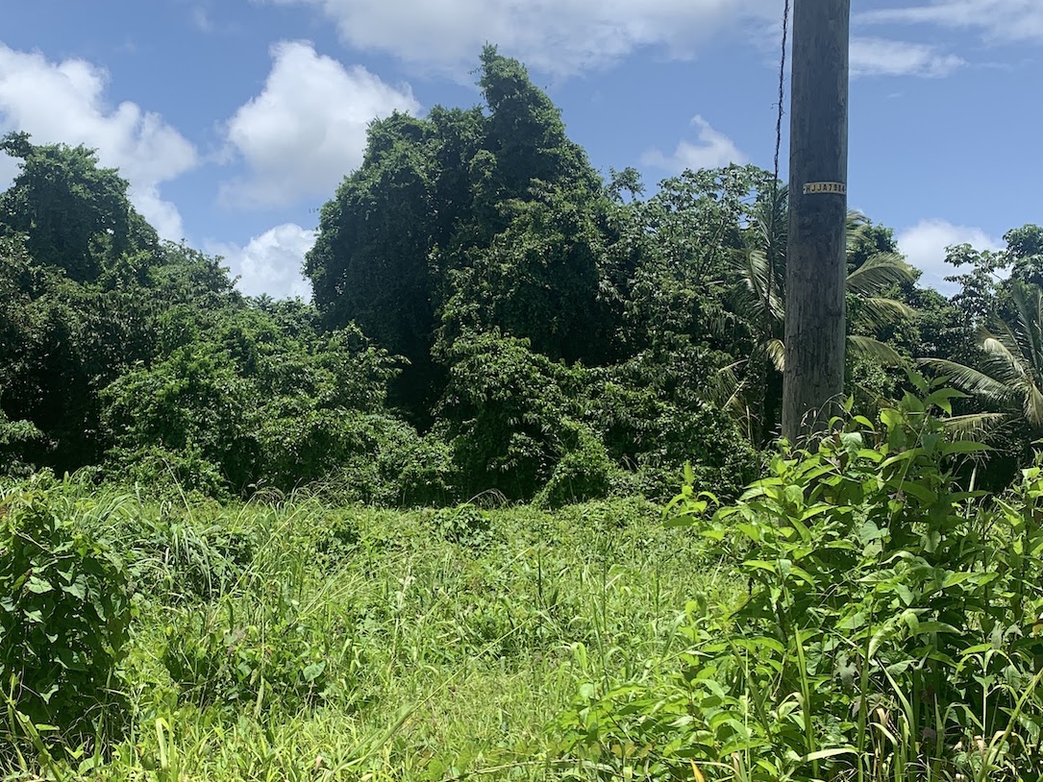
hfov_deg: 40.9
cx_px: 385
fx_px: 1386
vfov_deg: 31.4
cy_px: 486
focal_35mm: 46
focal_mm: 4.25
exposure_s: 1/2257
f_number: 1.8
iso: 25
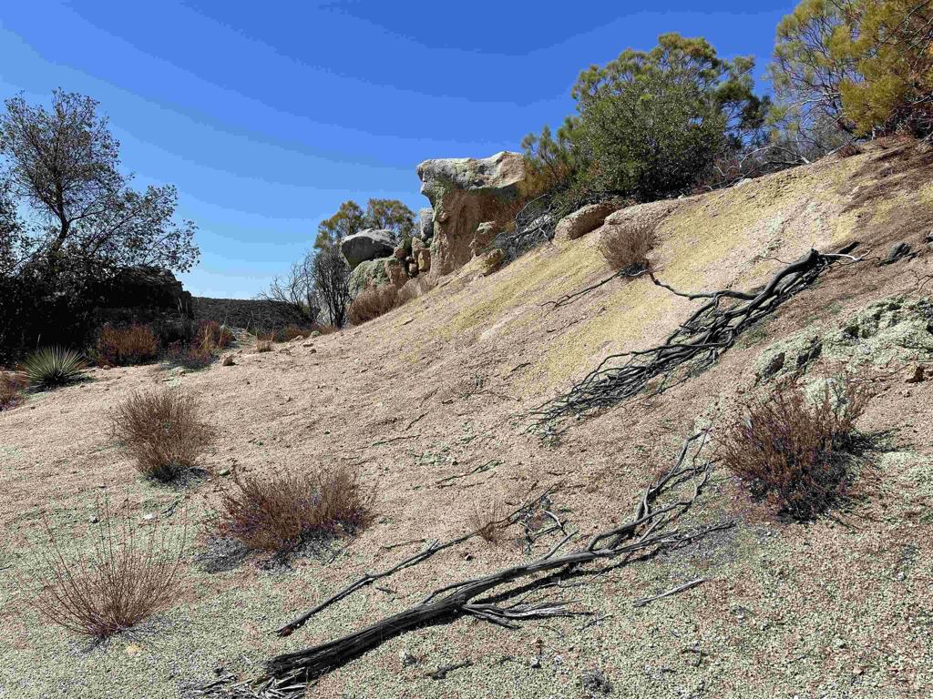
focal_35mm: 25
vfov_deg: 54.9
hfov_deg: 69.4
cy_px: 350
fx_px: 674
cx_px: 466
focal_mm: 5.1
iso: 32
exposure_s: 1/4525
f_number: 1.6
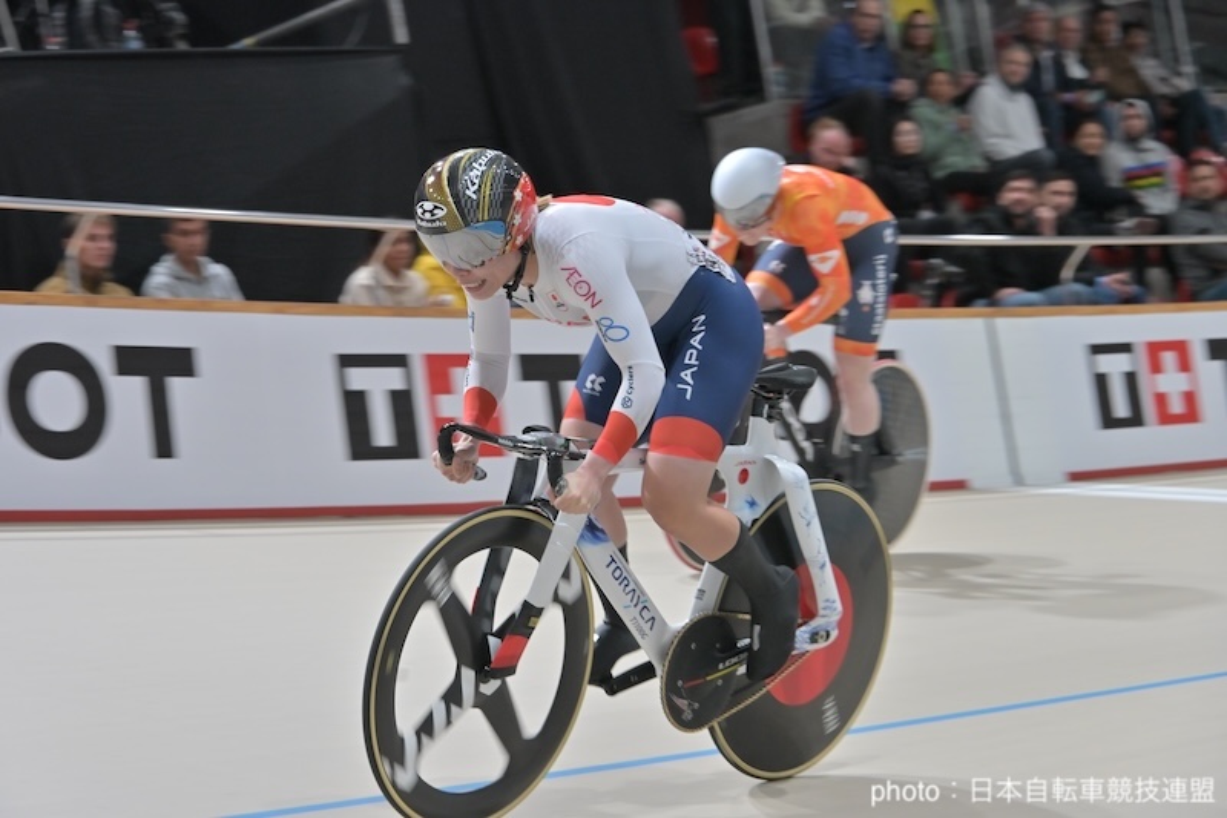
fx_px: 3578
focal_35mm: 105
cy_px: 409
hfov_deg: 19.5
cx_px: 614
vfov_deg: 13.0
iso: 2000
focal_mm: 105
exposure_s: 1/500
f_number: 8
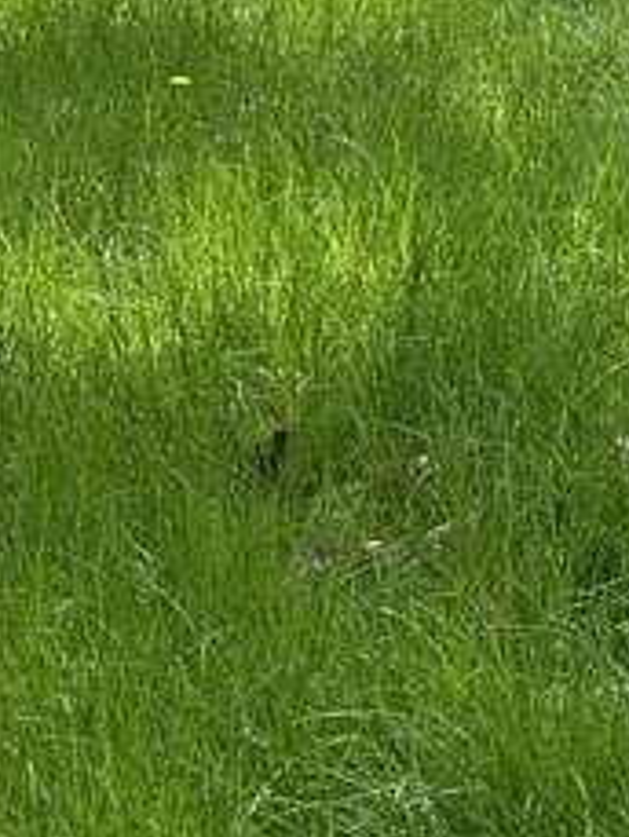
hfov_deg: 4.4
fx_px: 8133
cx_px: 512
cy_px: -48
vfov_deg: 5.9
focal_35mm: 336
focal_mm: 9
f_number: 2.8
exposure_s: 1/268
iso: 32
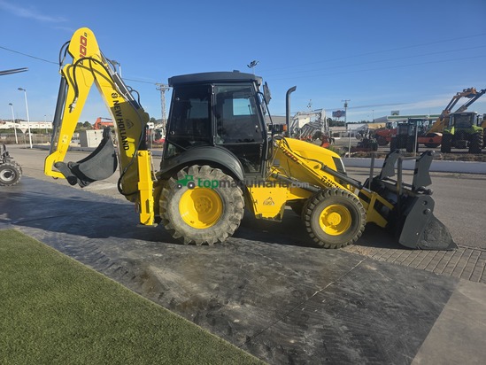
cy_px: 182
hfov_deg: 73.9
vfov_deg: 58.9
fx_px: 323
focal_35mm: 23
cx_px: 243
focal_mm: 6.3
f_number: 1.7
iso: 80
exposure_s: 1/4650
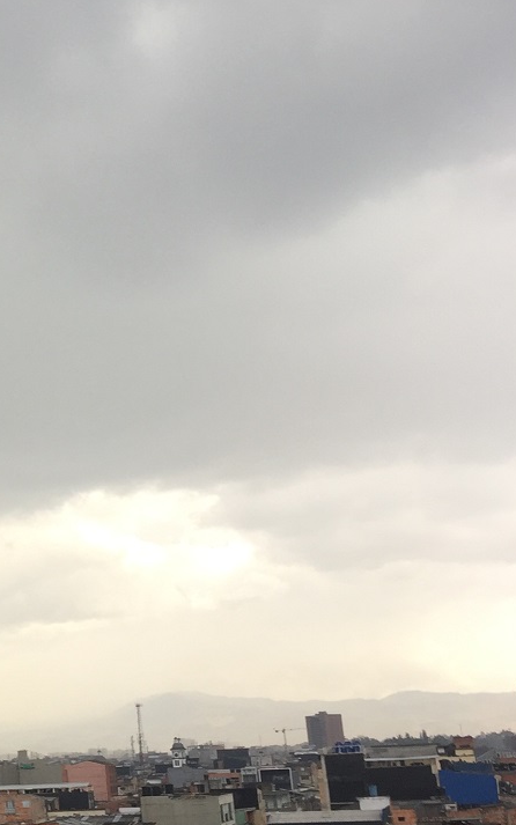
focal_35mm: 69
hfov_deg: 17.7
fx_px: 1552
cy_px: 419
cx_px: -153
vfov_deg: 29.8
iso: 32
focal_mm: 4.15
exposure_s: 1/162
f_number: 2.2
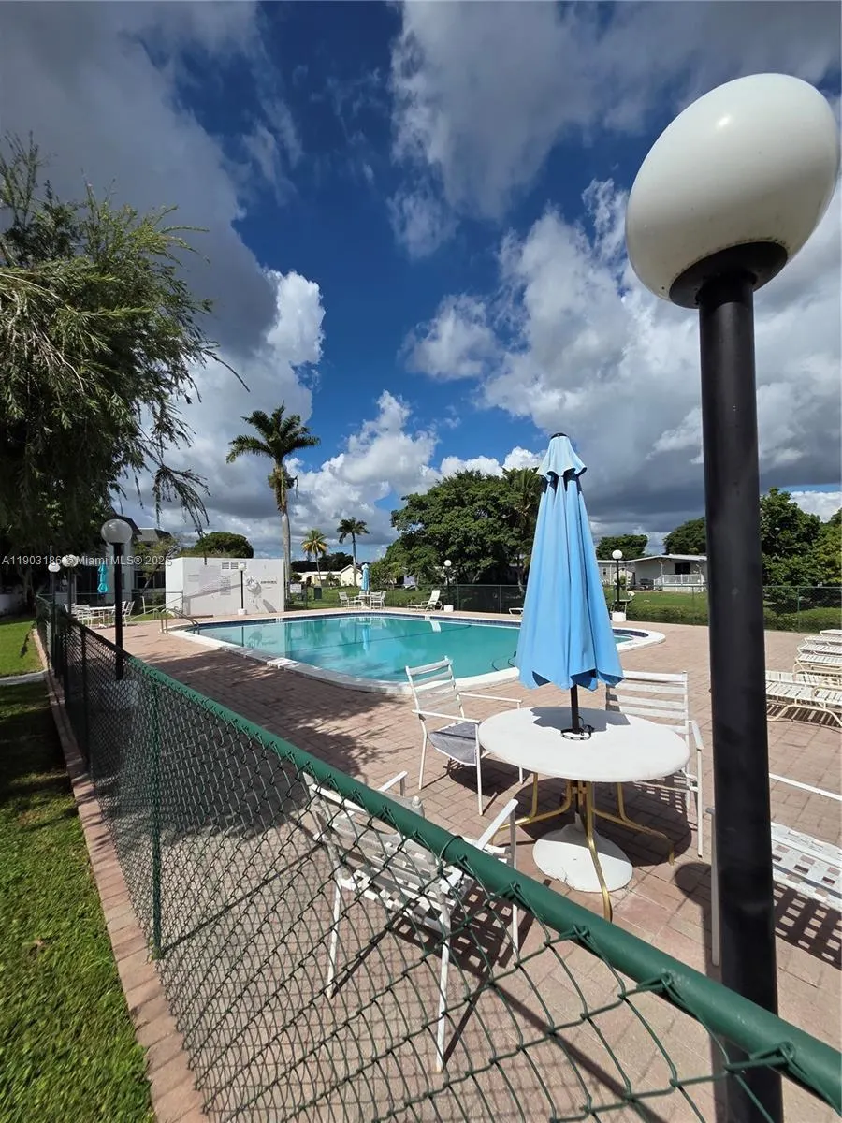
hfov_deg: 89.9
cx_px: 421
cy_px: 562
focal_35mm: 13
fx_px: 422
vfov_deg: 106.2
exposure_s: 1/4279
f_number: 2.2
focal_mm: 2.2
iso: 50
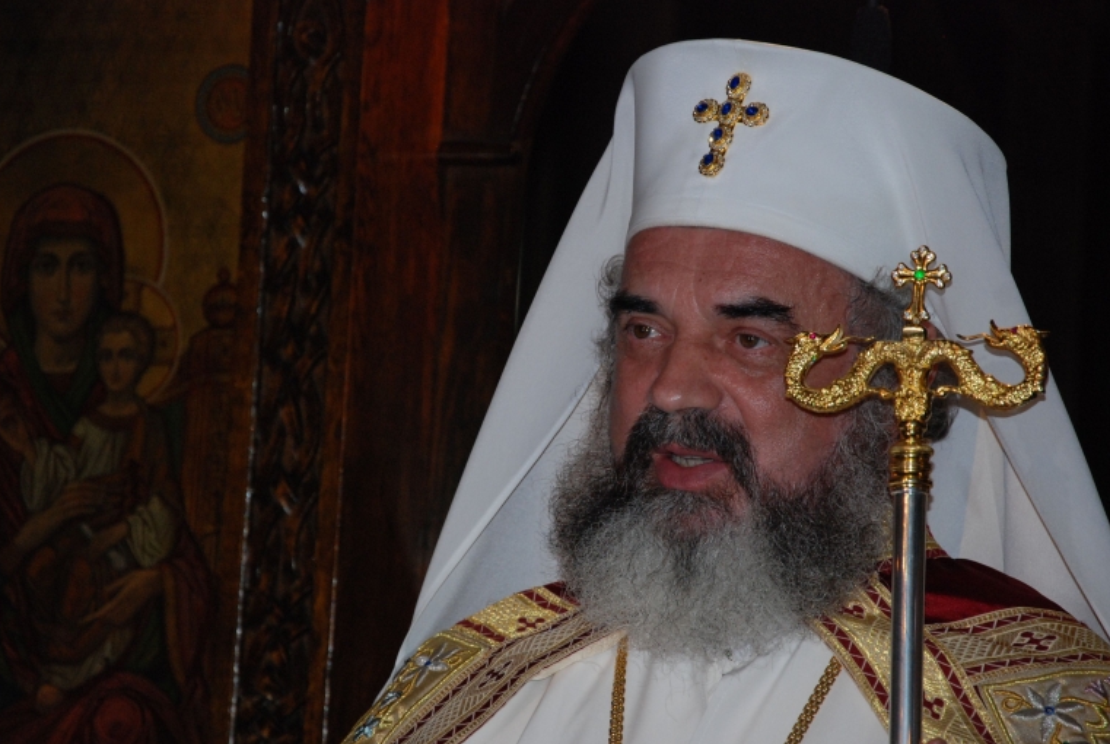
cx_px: 556
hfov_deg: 12.4
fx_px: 5112
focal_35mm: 166
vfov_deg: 8.3
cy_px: 385
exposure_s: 1/60
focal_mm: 105
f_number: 5.6
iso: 640
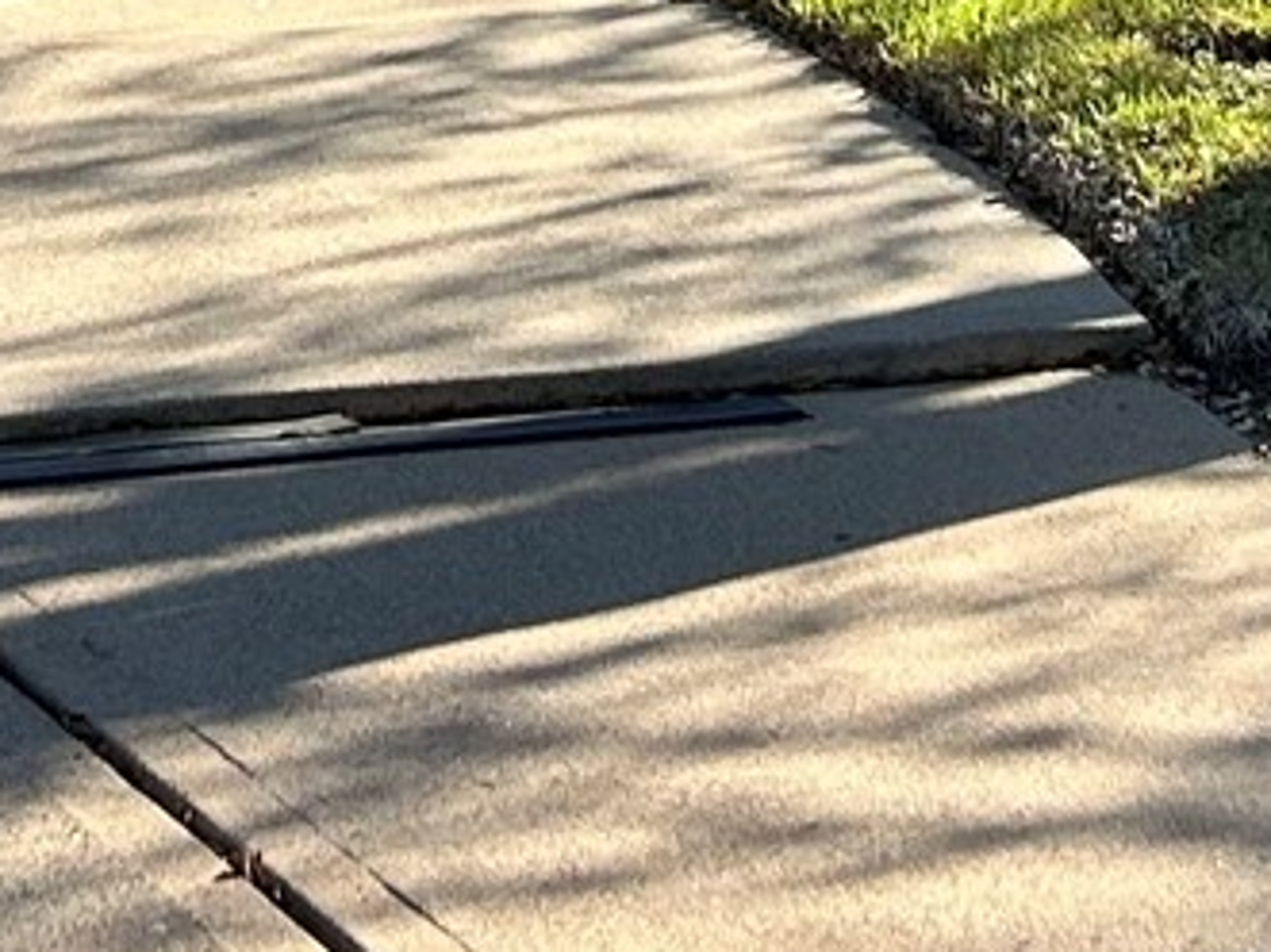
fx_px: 5909
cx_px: 584
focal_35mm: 161
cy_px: -1086
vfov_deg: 8.6
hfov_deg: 12.3
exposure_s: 1/1934
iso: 50
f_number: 1.5
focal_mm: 5.7
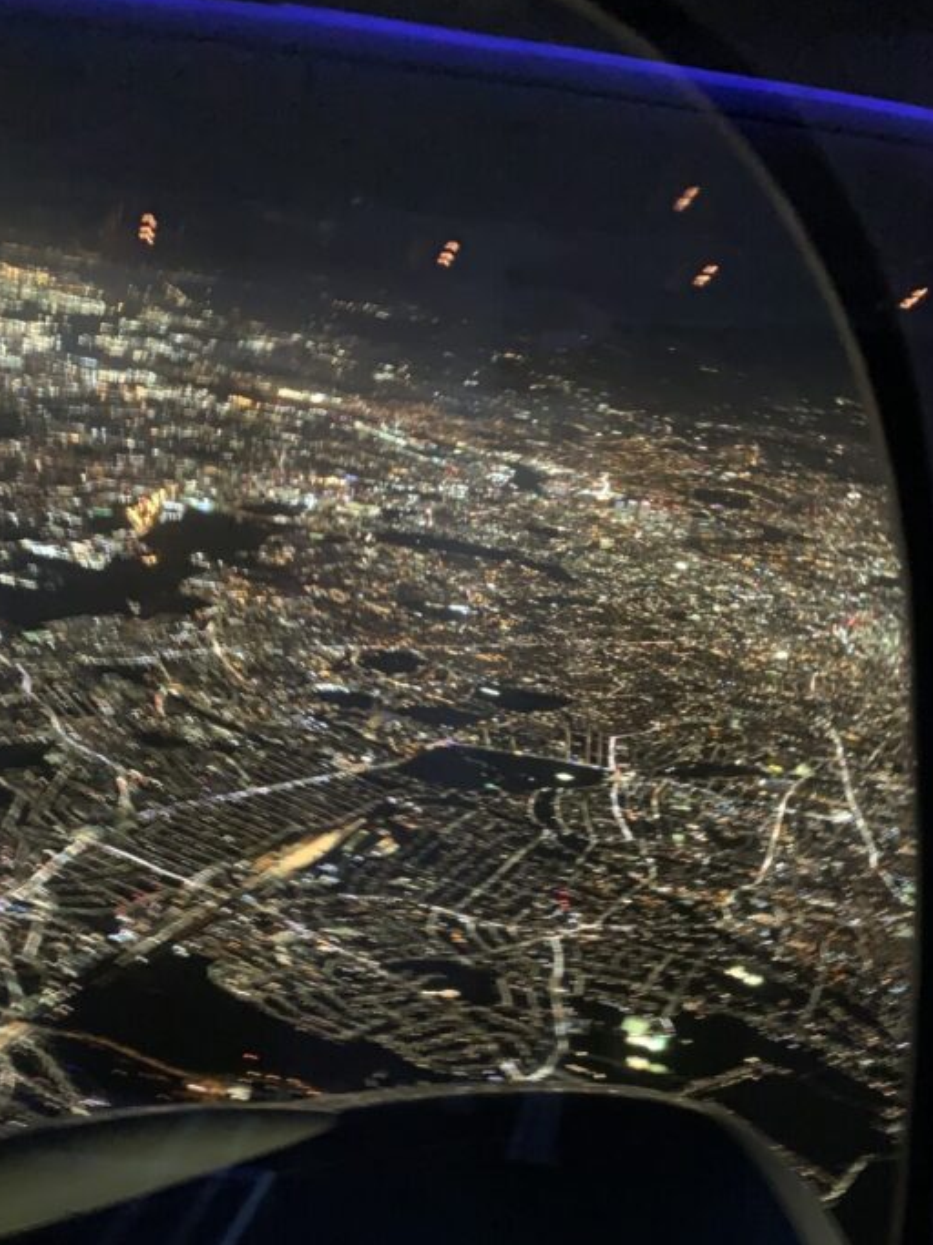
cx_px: 563
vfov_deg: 46.9
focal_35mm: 39
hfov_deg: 36.7
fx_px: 1402
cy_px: 853
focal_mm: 4.25
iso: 1000
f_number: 1.8
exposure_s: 1/4
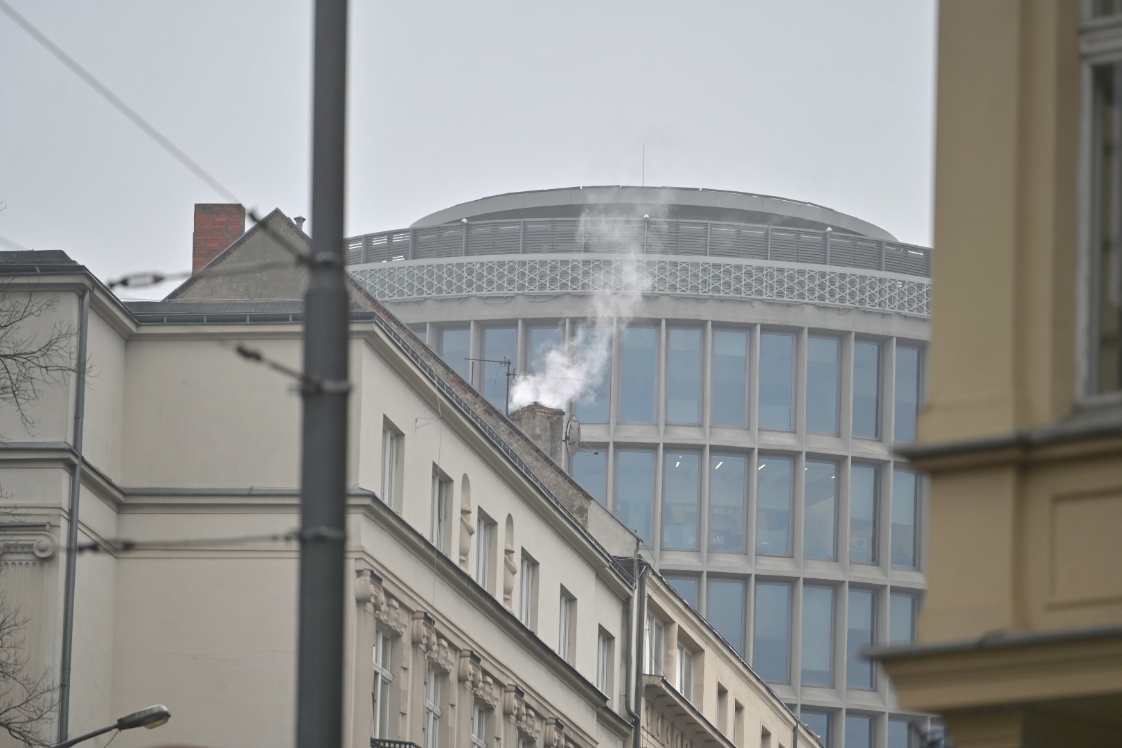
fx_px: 5610
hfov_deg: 11.4
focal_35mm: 180
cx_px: 561
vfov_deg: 7.6
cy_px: 374
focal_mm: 180
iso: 100
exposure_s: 1/400
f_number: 3.2
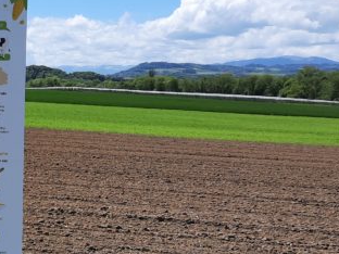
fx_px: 803
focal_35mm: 82
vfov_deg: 18.0
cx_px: -91
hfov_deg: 21.7
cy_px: 134
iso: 32
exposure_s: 1/1460
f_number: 2
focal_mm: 4.6
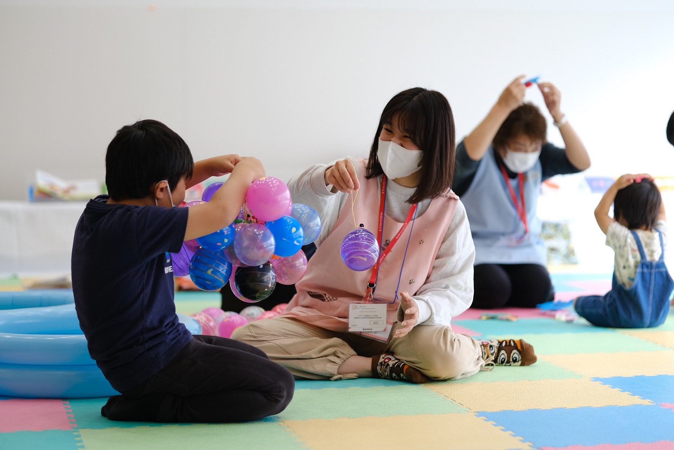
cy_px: 225
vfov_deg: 16.3
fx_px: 1573
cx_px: 337
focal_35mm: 84
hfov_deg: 24.2
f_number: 1.4
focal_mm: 56
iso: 200
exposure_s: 1/300
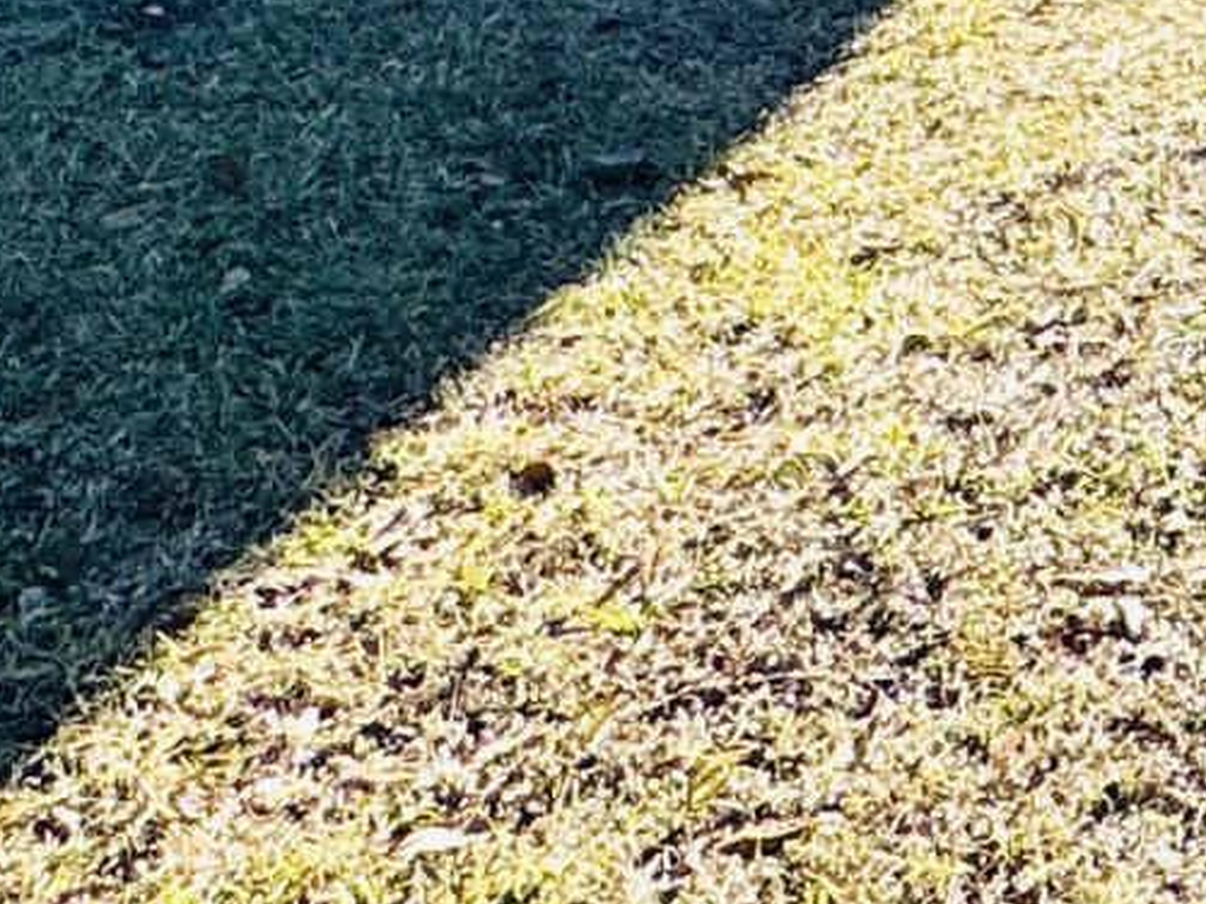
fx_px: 2927
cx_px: 2115
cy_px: -1157
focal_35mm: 84
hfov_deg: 18.6
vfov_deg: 13.6
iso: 50
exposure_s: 1/2028
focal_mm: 2.22
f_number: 2.2
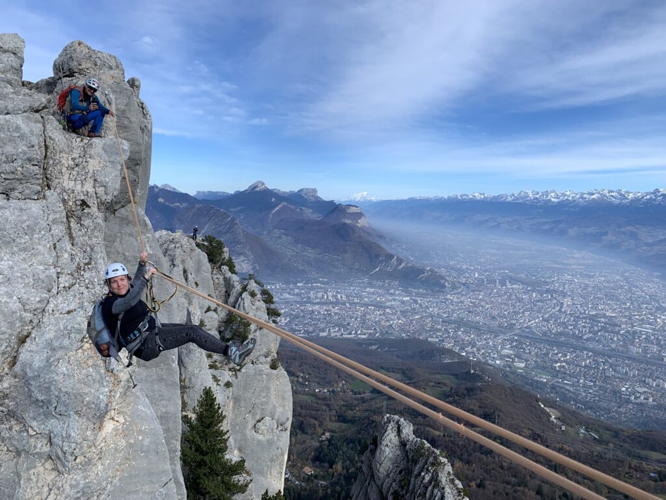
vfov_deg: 53.1
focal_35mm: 26
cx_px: 333
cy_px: 250
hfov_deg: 67.3
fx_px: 500
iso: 25
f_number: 1.8
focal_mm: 4.25
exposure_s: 1/2257
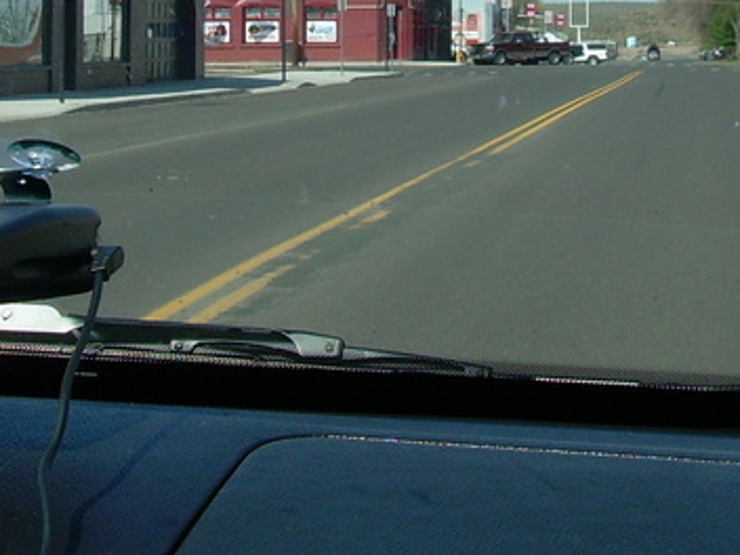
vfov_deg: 14.5
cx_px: 428
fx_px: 2095
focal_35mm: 98
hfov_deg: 20.0
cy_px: -139
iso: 50
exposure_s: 1/386
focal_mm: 6.3
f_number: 4.6
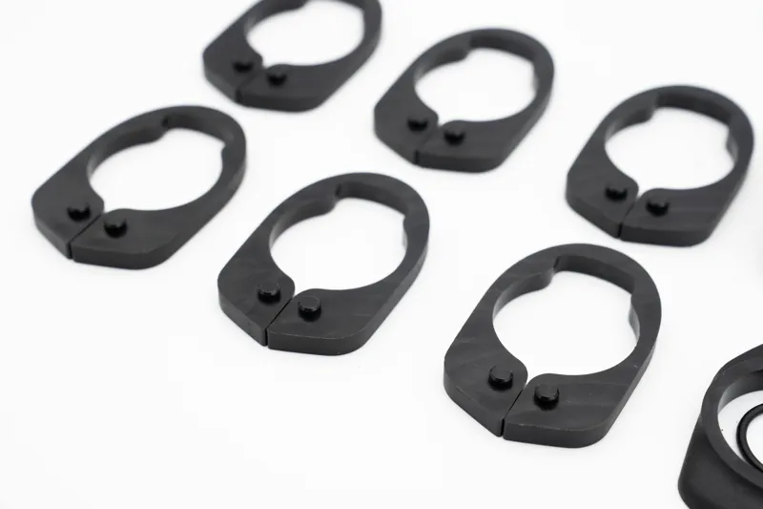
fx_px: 1483
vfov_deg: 19.4
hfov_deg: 28.8
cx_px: 382
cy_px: 254
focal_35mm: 70
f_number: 9
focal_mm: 70
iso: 640
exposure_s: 1/125
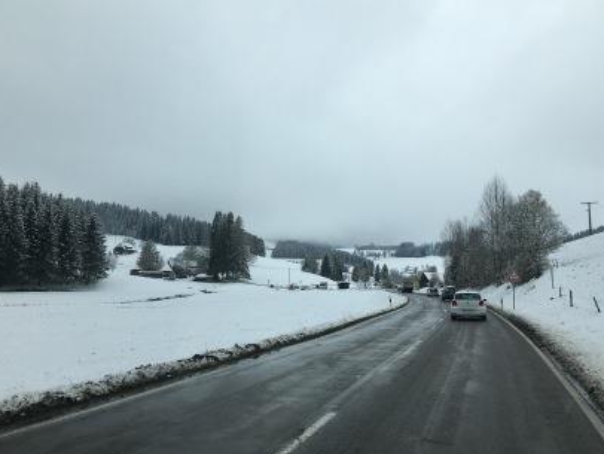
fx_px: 559
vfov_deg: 44.2
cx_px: 302
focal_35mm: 32
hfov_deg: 56.8
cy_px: 223
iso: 25
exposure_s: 1/2481
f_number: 2.2
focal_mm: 4.15
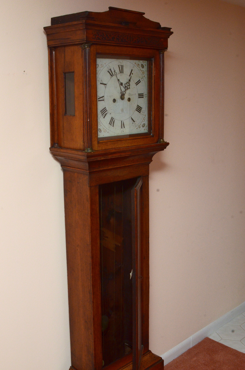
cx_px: 122
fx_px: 431
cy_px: 185
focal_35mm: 42
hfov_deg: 31.8
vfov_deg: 46.5
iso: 800
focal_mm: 28
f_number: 18
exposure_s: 1/125
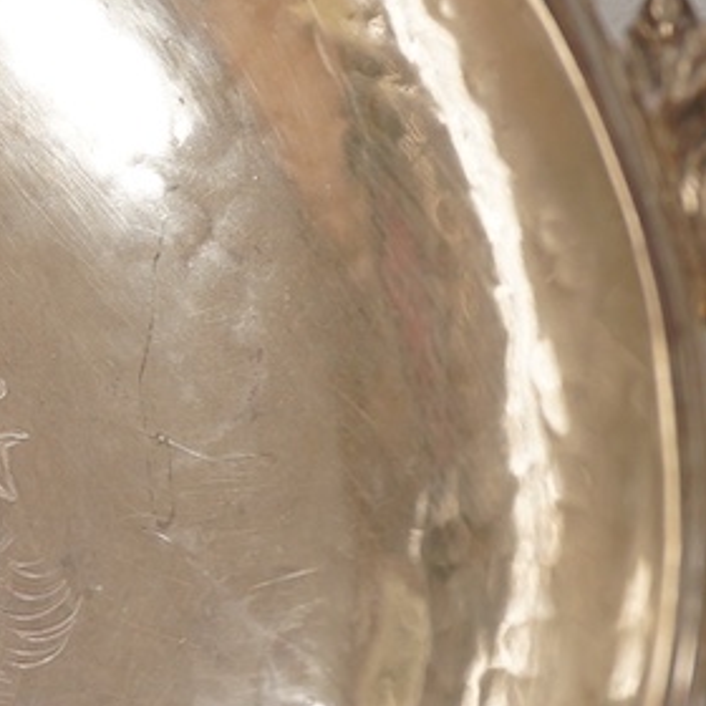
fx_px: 2838
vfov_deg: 14.1
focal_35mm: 123
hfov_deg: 13.2
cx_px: -424
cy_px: 535
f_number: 8
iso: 1250
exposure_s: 1/125
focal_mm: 30
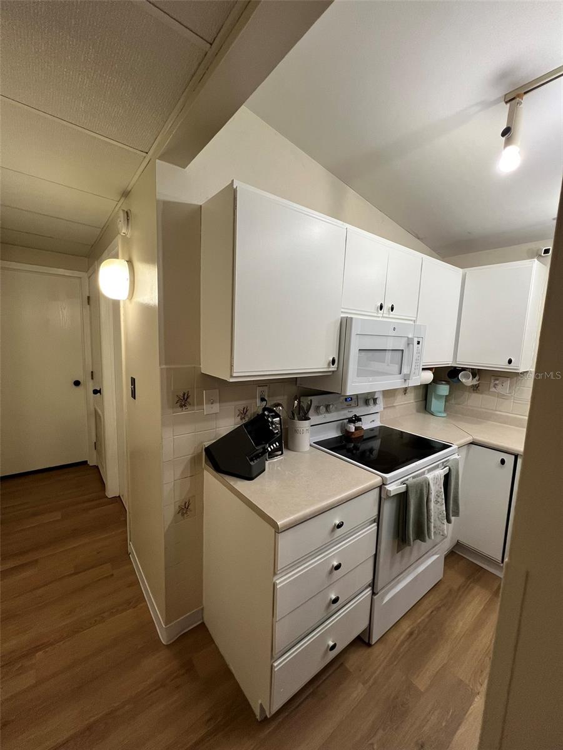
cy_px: 375
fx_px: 282
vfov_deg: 106.2
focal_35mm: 13
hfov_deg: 89.9
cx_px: 282
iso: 200
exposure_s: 1/120
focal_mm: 1.57
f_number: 1.8
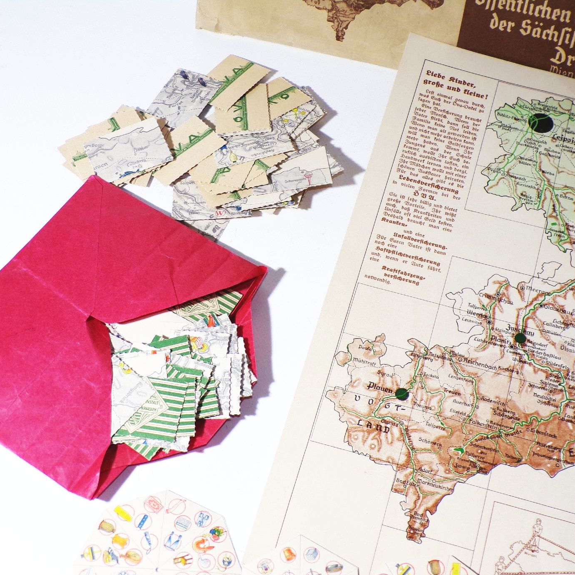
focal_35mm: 58
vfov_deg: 29.6
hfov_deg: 29.5
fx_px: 1090
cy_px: 288
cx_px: 297
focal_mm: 8.7
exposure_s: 1/60
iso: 80
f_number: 3.5
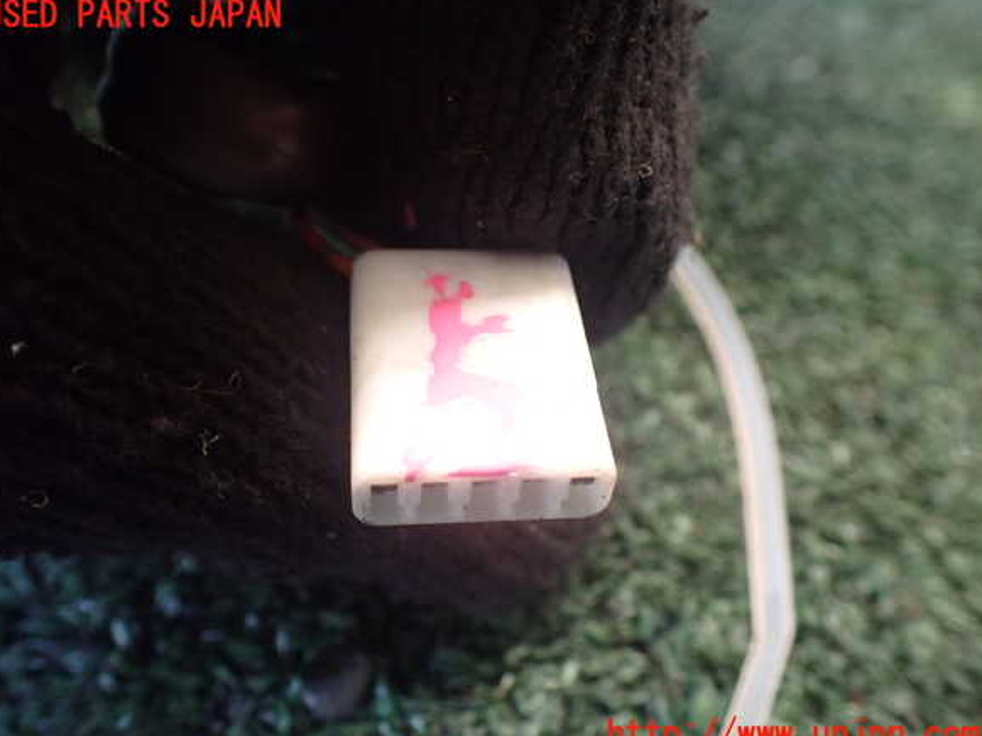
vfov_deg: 45.4
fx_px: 879
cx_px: 482
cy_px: 376
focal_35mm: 31
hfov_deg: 58.4
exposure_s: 1/60
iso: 800
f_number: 2.3
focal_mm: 5.4
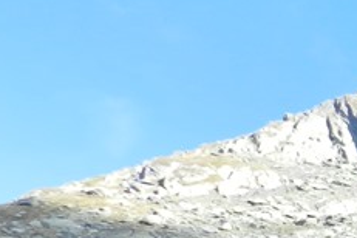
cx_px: 773
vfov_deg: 12.7
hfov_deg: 14.7
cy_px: 264
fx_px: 1051
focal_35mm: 106
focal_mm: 4
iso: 160
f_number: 3.4
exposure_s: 1/500
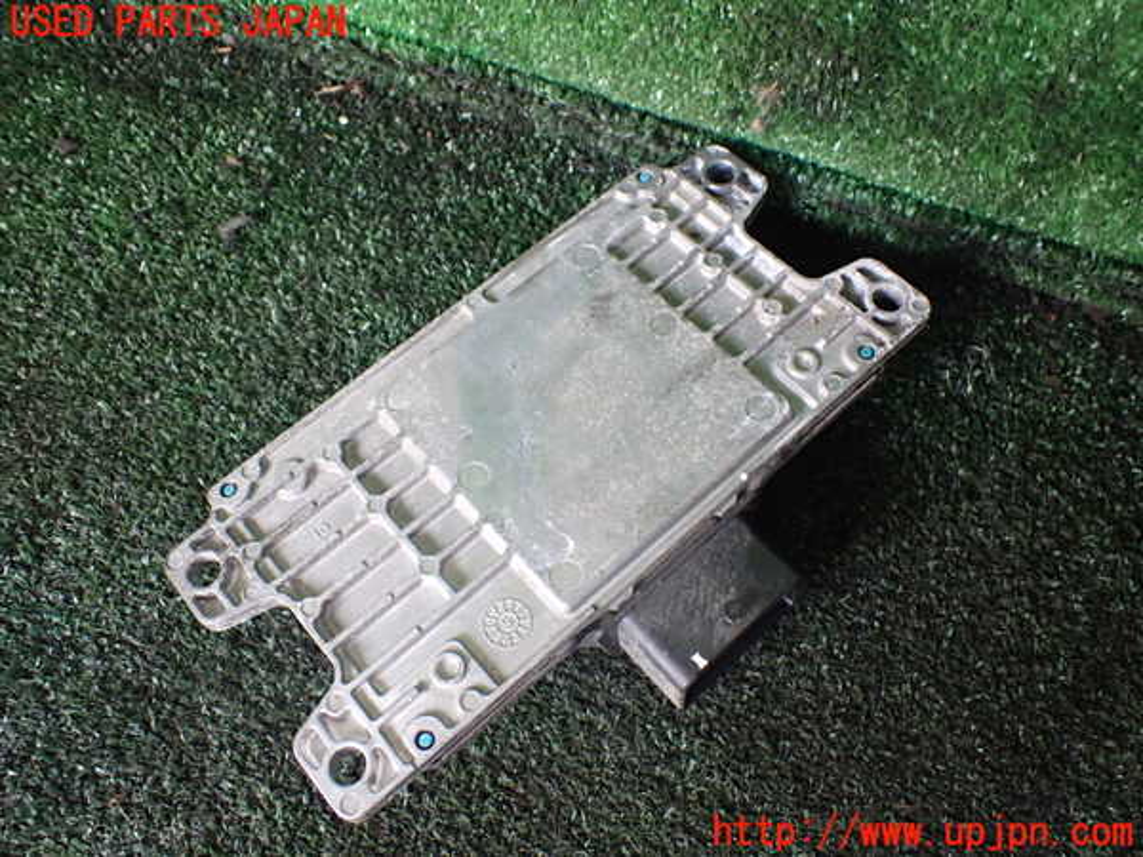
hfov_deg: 60.0
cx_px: 572
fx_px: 991
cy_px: 428
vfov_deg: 46.8
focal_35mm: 30
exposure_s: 1/125
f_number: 2.3
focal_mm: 5.4
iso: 640
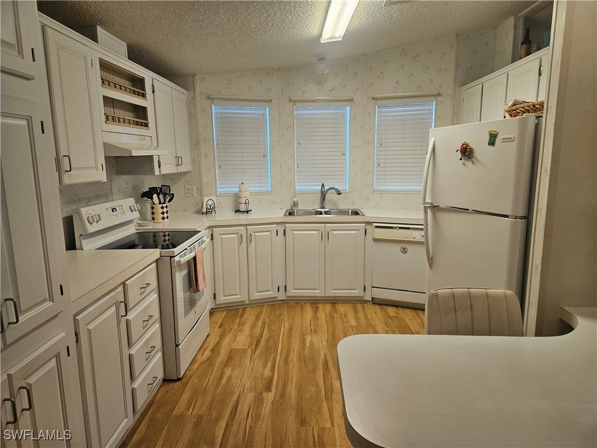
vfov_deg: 58.9
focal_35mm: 23
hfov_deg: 73.9
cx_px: 298
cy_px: 224
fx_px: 397
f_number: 1.8
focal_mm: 5.4
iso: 200
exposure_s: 1/120
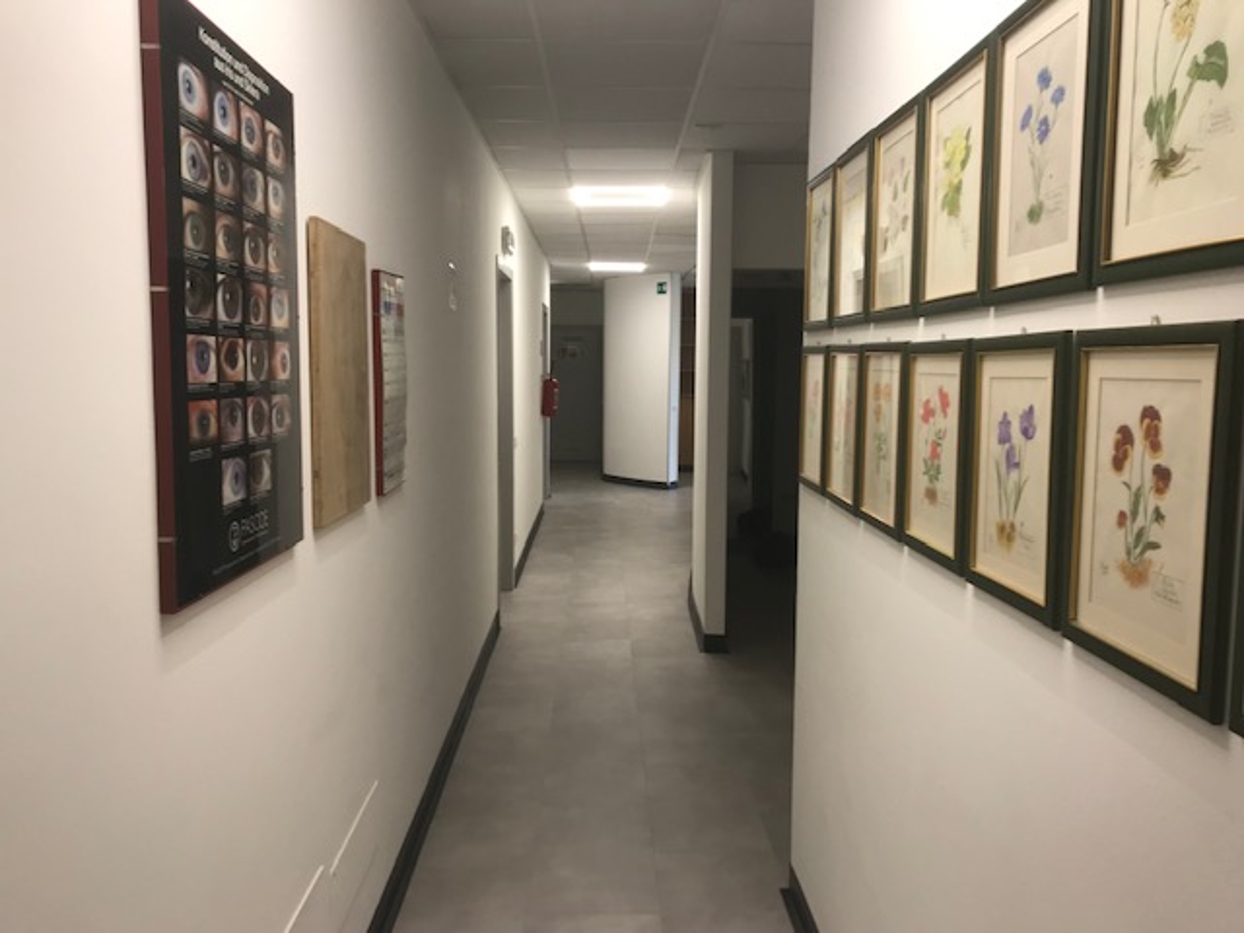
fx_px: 1006
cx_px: 622
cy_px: 466
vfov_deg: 49.7
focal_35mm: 28
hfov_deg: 63.4
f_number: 1.8
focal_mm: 3.99
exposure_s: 1/50
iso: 32
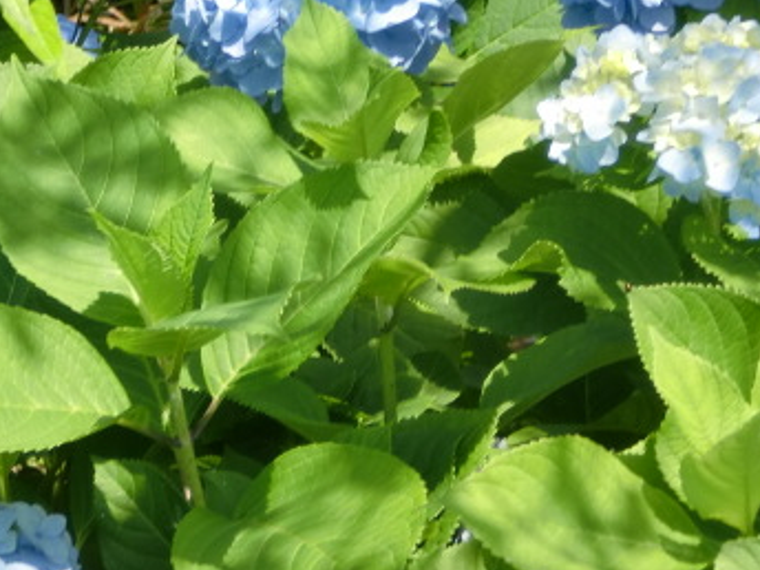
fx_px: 4325
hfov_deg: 10.0
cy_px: 172
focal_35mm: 197
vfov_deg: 7.5
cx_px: 194
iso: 64
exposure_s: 1/160
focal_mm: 18.9
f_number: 5.9
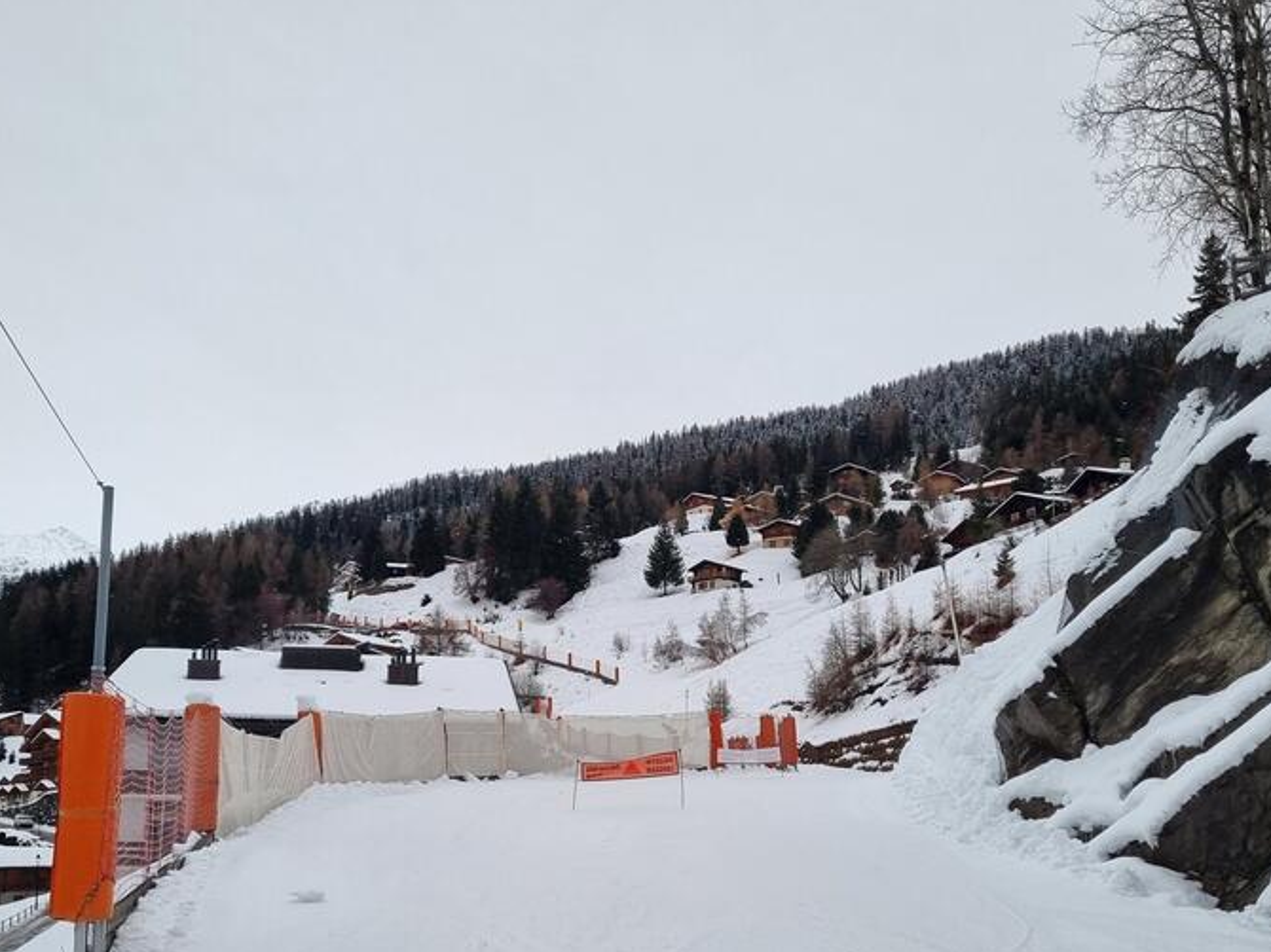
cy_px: 693
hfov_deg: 46.6
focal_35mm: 40
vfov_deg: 35.3
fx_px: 1468
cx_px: 531
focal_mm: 5.4
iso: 50
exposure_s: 1/383
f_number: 1.8
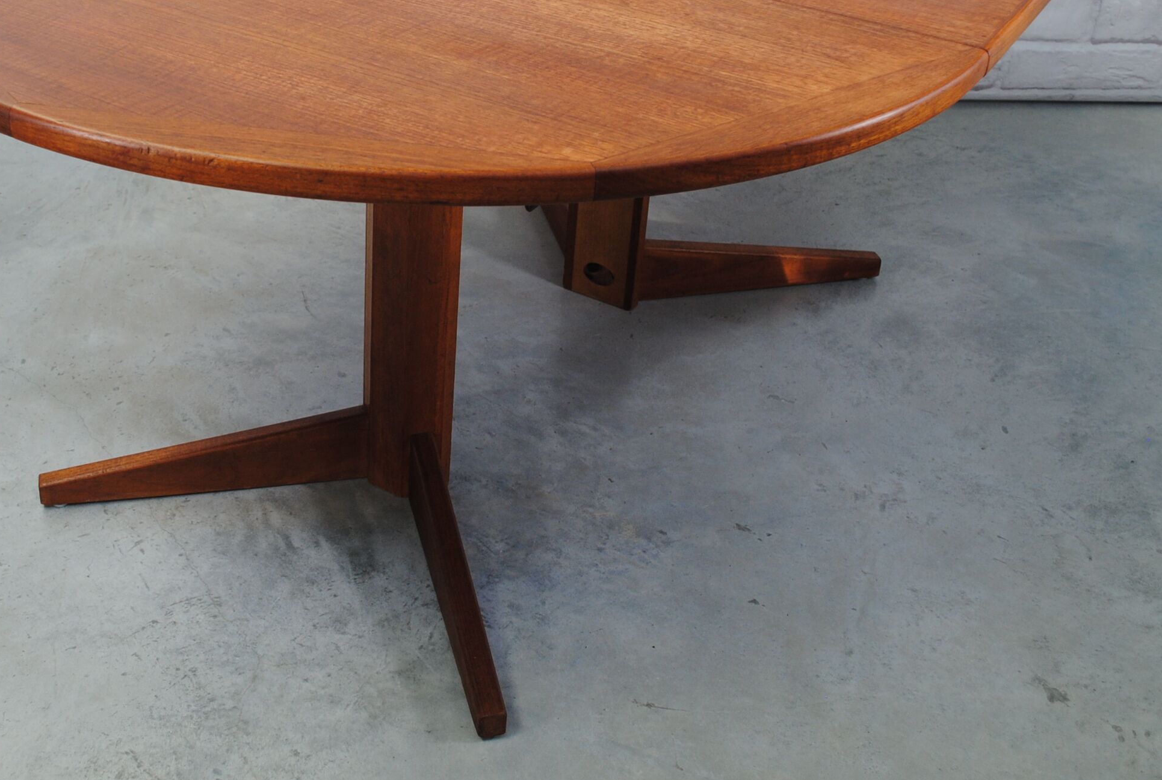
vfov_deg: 29.8
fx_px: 1455
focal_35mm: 45
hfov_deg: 43.1
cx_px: 411
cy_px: 267
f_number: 5
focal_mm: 20
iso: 200
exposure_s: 1/80
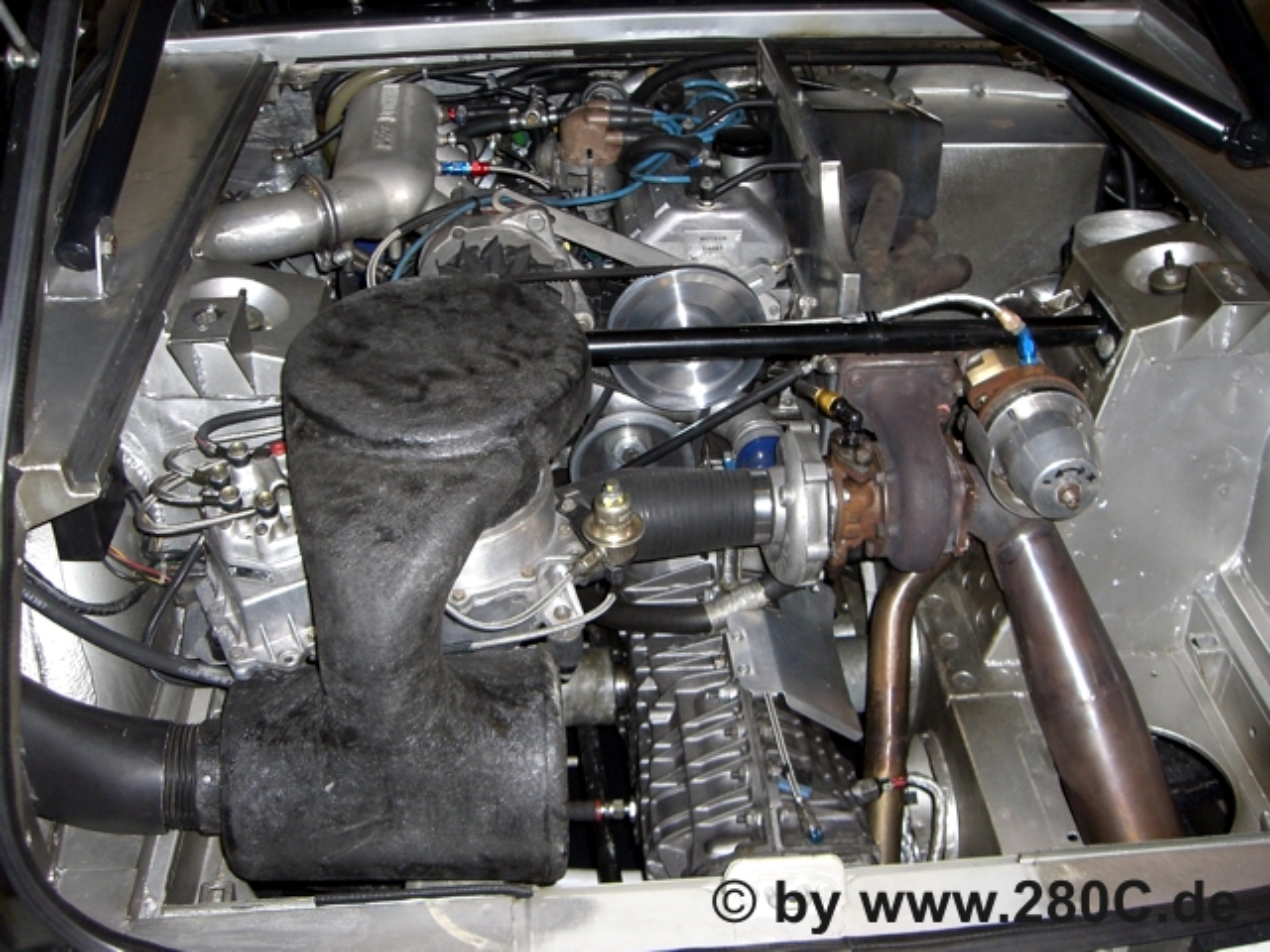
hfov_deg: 49.0
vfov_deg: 37.7
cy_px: 476
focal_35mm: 38
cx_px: 635
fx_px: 1394
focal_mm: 6.2
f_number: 2.7
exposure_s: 1/60
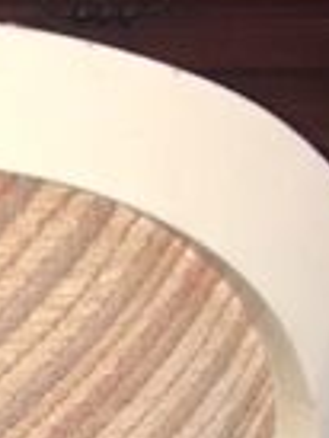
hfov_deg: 10.6
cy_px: 783
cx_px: -188
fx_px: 1708
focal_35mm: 135
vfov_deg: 13.2
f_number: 2.2
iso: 50
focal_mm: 4.15
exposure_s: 1/17
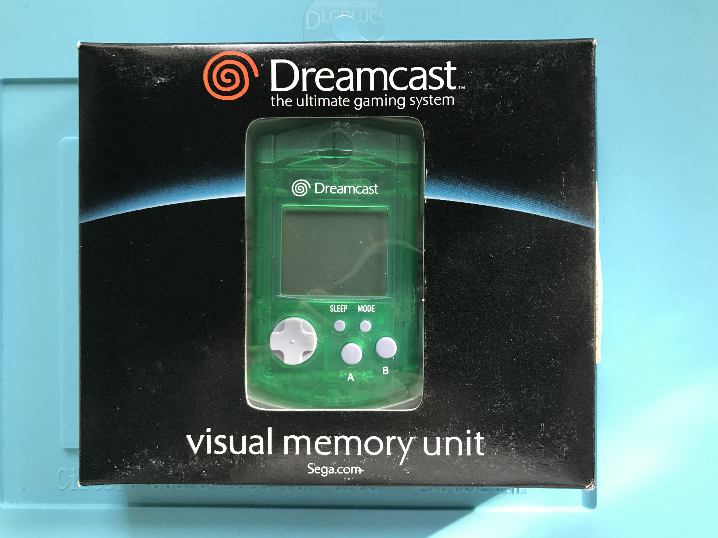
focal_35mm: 28
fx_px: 581
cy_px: 269
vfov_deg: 49.7
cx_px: 359
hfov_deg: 63.4
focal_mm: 3.99
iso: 25
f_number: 1.8
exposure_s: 1/33
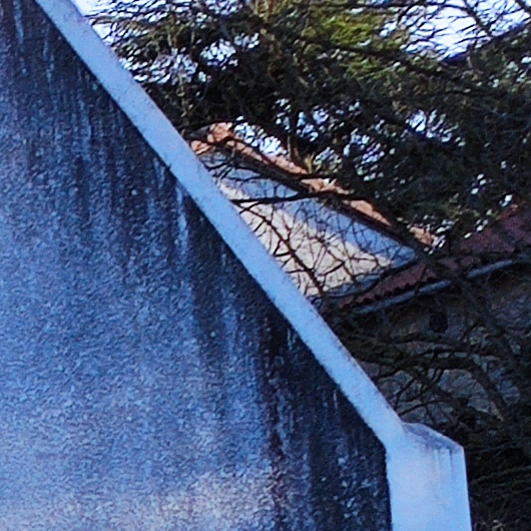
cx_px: -1001
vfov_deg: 7.3
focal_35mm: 240
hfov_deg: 6.7
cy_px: 340
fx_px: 4165
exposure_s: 1/1085
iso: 112
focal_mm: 4.77
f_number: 1.75
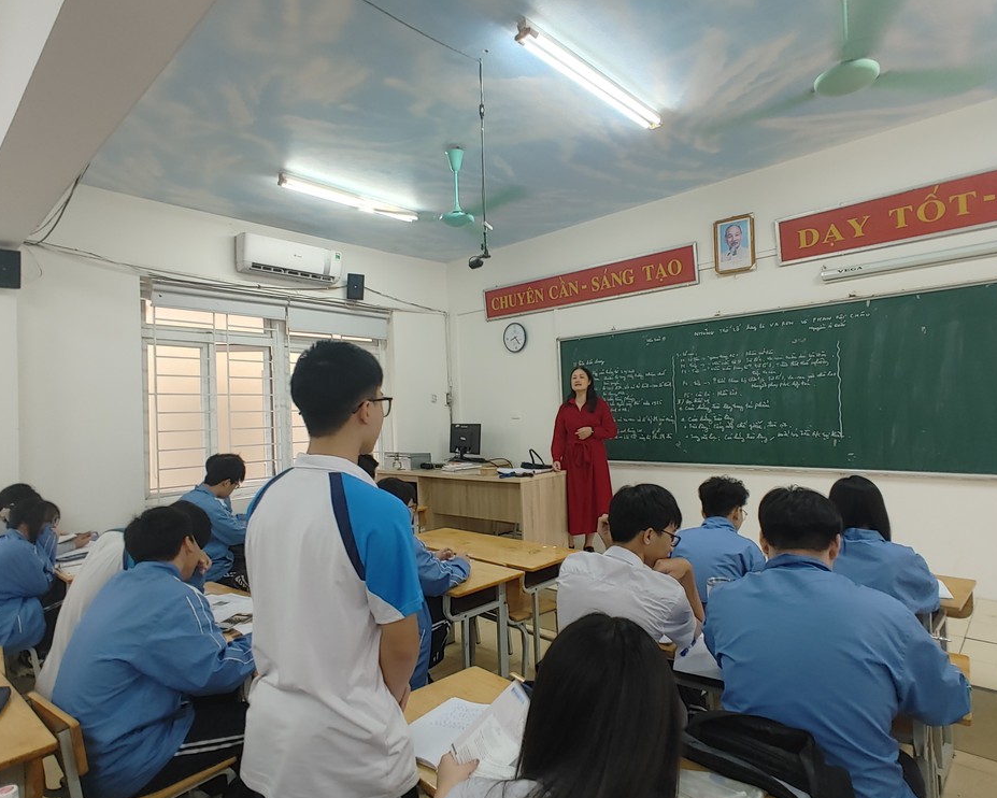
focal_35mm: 20
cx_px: 514
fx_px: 590
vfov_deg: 68.1
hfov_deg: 80.3
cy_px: 400
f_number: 1.9
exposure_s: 1/33
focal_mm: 1.78
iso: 150
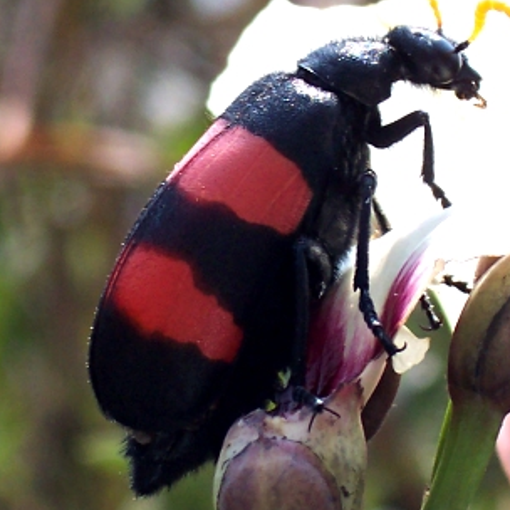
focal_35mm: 240
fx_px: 4000
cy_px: 225
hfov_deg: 7.3
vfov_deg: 7.3
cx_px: 374
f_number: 5.6
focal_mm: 20
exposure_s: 1/250
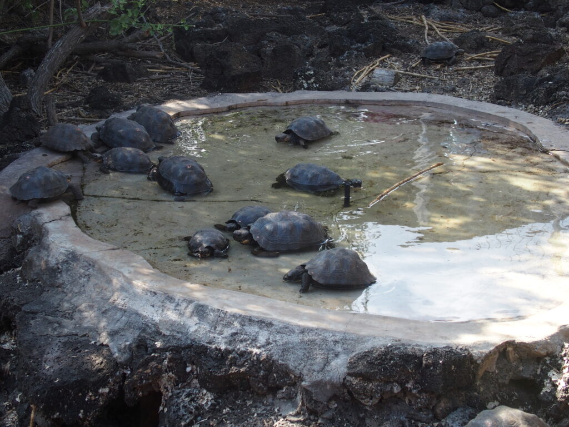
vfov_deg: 21.6
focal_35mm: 68
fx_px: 1118
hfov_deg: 28.6
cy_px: 214
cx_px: 284
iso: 100
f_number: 2.8
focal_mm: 14.5
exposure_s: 1/200
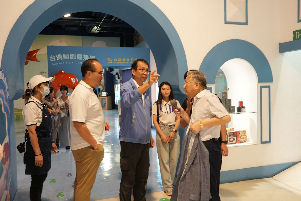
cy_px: 103
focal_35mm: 33
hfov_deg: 57.2
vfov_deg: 40.0
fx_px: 276
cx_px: 151
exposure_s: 1/50
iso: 1600
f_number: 4
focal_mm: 32
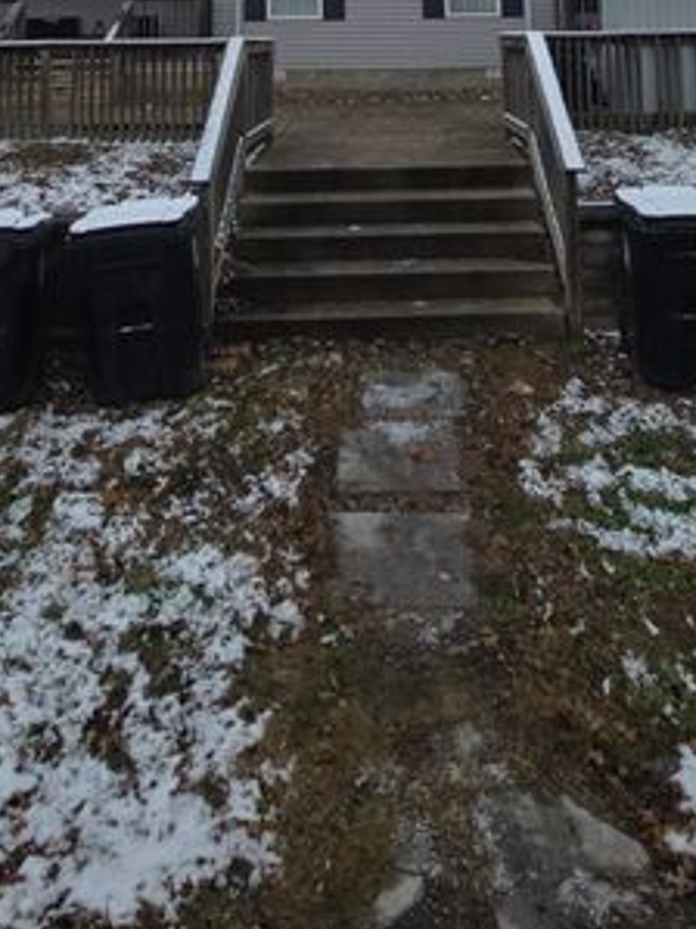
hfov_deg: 48.2
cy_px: -57
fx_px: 778
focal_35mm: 29
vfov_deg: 47.5
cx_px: 367
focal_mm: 2.2
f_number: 2.2
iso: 50
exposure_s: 1/1910
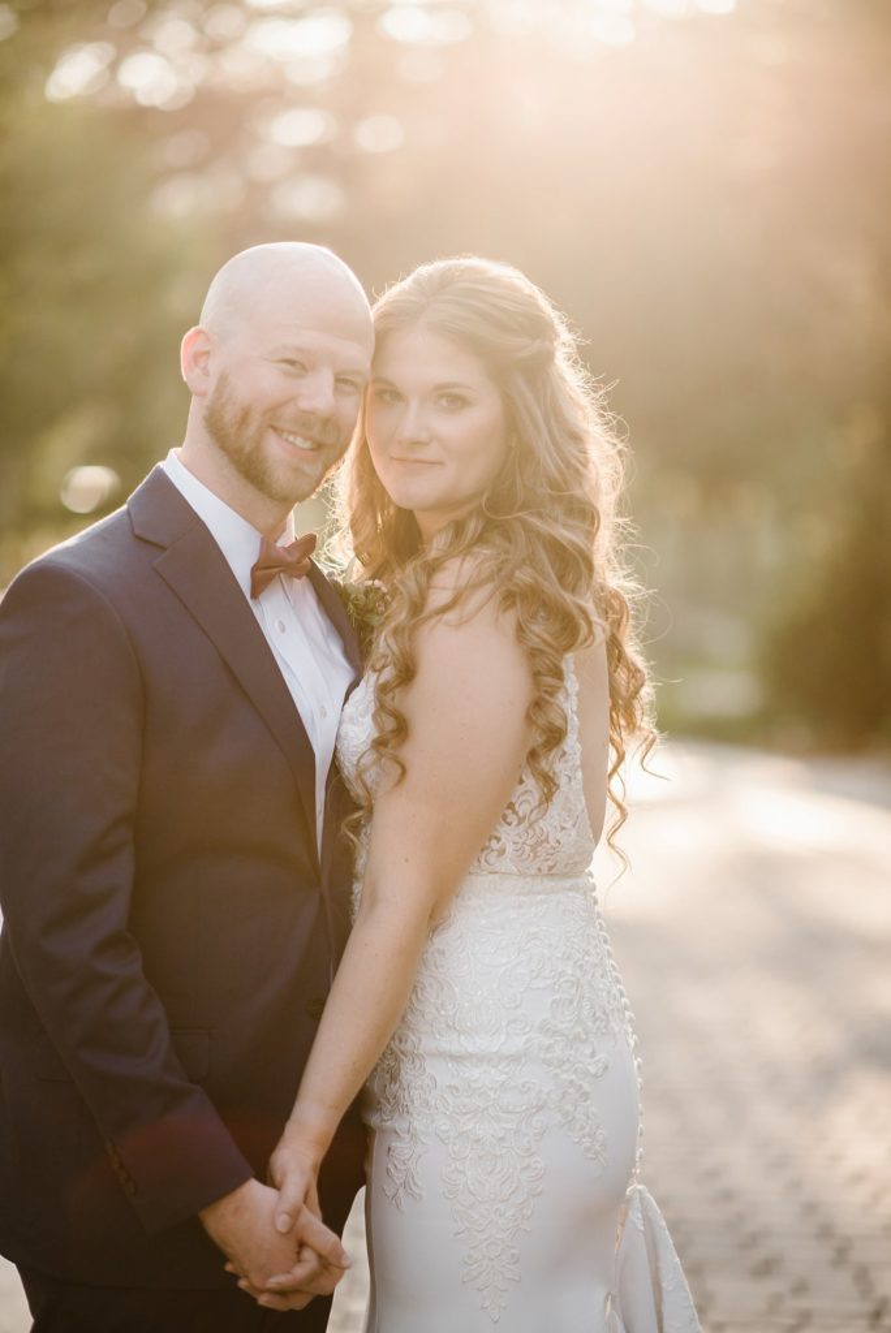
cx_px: 446
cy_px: 666
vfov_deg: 23.9
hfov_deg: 16.1
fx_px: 3151
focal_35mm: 85
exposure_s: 1/1600
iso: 200
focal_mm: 85
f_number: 1.8
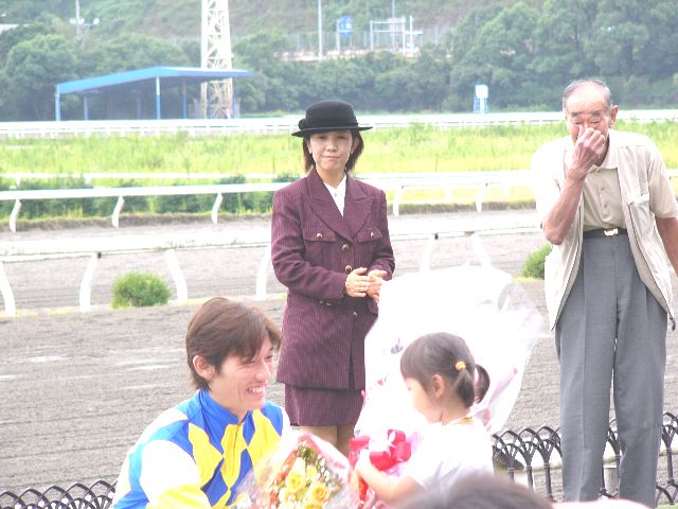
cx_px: 339
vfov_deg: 7.8
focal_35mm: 190
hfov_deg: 10.4
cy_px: 254
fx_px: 3721
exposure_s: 1/50
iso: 50
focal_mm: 31.6
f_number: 2.8
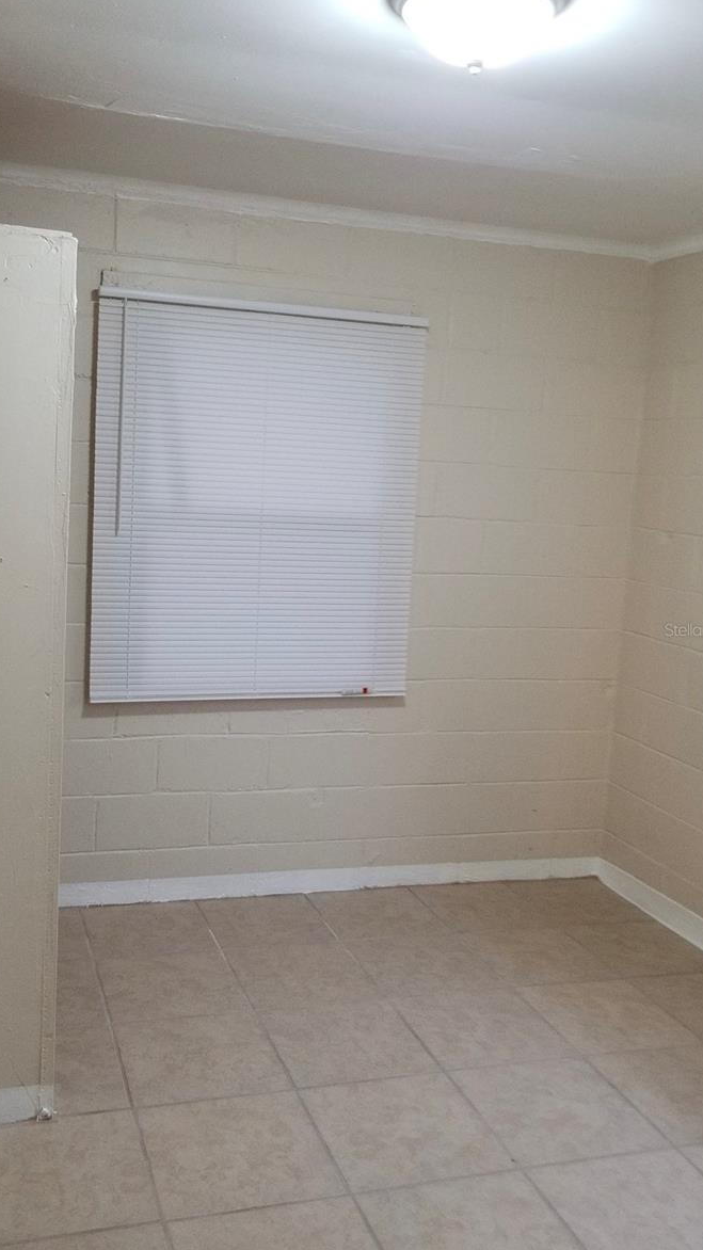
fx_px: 961
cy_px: 629
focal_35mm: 29
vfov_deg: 66.1
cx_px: 260
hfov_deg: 39.9
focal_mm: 4.25
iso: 200
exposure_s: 1/60
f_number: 1.7
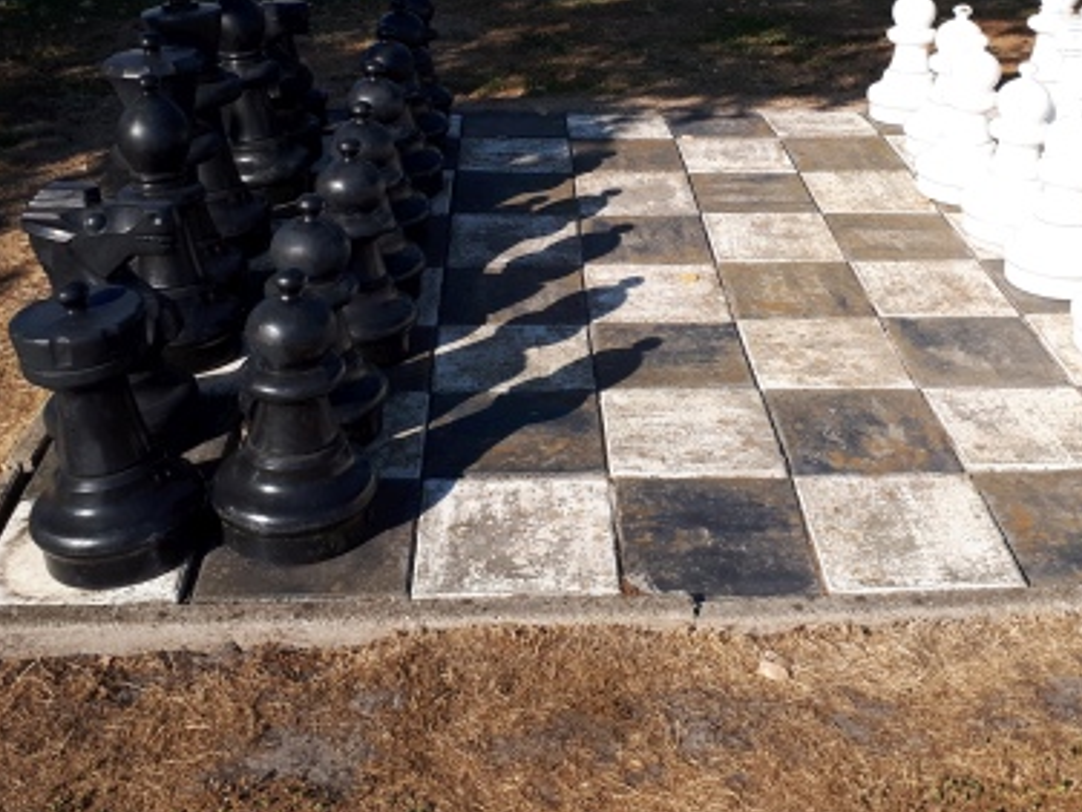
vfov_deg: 30.6
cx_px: 676
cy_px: 135
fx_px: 1438
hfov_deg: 40.9
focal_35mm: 46
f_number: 1.9
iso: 40
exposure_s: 1/1135
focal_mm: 3.6
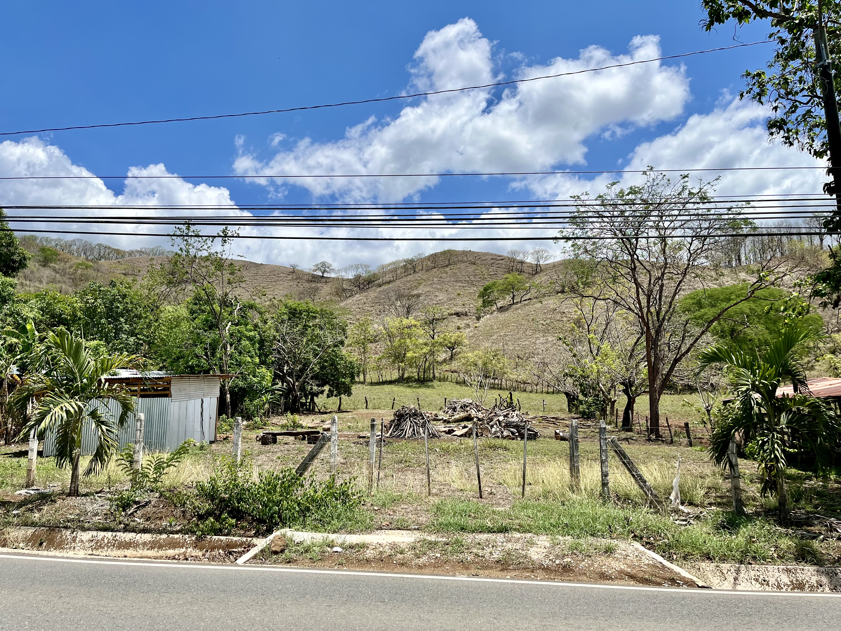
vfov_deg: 53.1
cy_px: 316
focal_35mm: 26
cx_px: 420
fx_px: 632
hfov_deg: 67.3
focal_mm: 5.1
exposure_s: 1/5319
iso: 50
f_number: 1.6
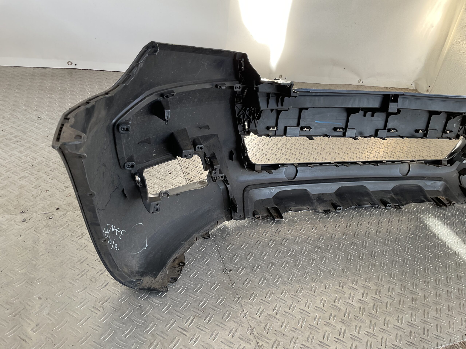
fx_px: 390
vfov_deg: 48.2
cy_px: 174
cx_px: 233
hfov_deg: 61.7
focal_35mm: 29
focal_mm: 3
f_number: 1.8
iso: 25
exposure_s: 1/100
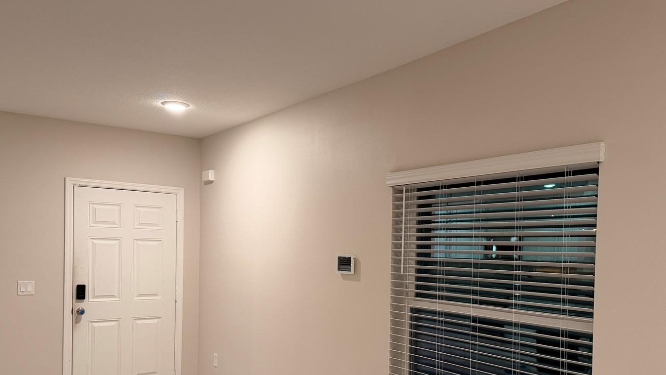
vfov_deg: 37.2
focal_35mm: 31
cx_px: 374
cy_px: 260
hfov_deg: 62.4
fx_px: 547
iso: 200
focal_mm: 6.76
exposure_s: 1/60
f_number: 1.78
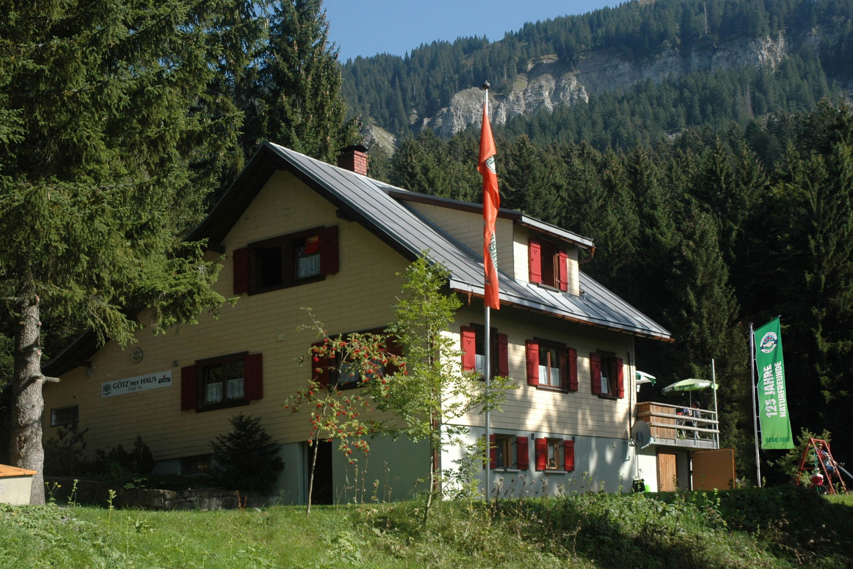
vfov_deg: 24.6
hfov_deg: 36.2
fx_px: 1303
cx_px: 395
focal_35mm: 55
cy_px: 290
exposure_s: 1/250
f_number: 8
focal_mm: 34
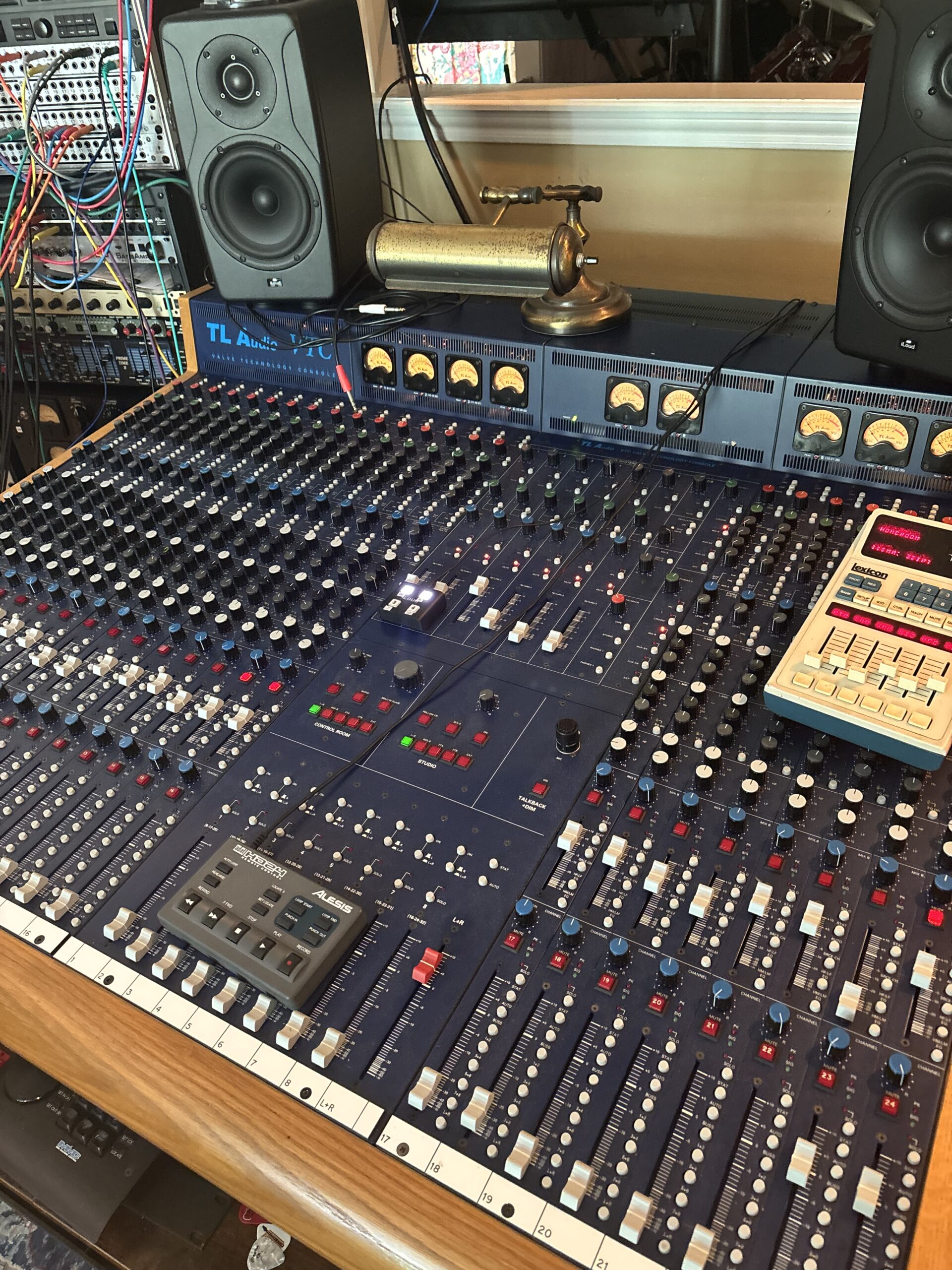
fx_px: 953
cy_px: 635
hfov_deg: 53.1
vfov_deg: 67.3
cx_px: 476
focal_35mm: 26
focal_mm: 5.96
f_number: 1.6
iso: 640
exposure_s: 1/30
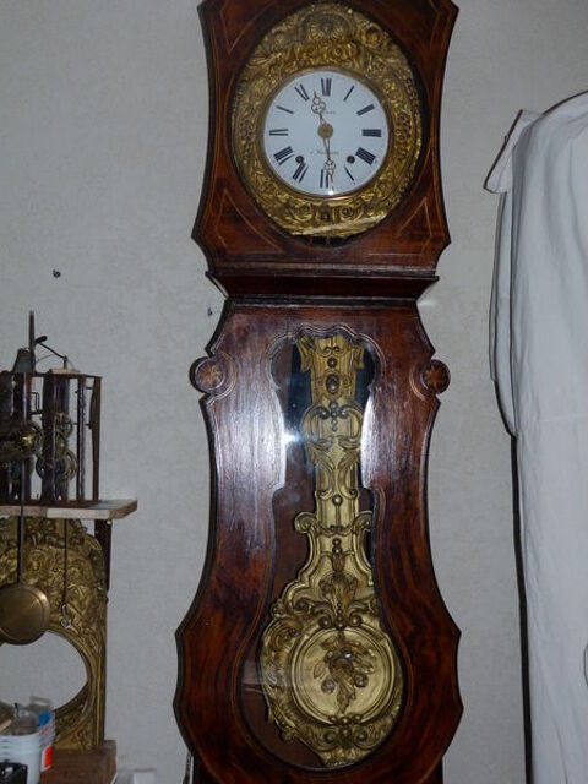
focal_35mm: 42
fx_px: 951
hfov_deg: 34.3
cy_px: 392
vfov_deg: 44.8
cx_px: 294
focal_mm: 7.6
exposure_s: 1/60
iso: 200
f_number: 3.2
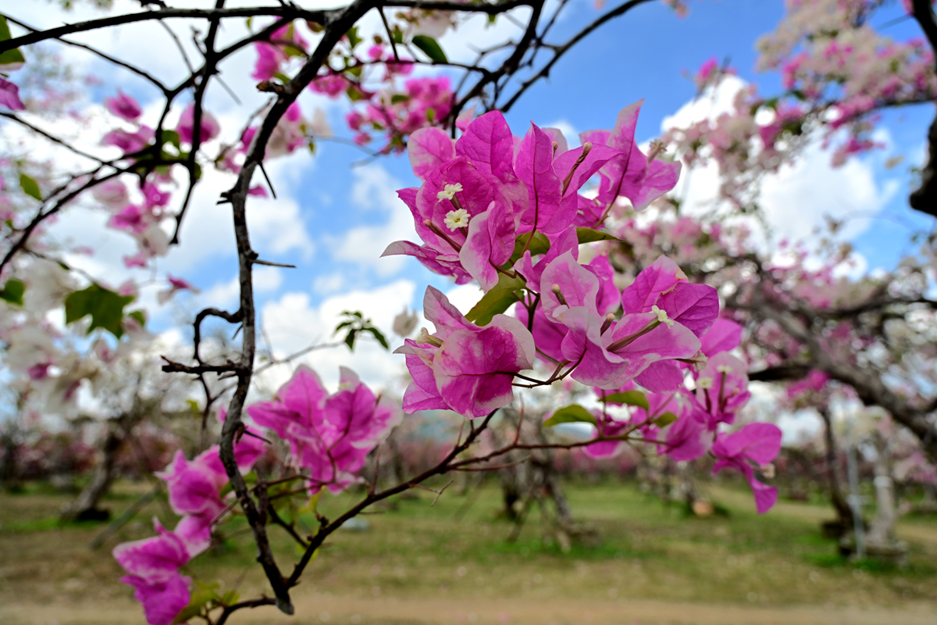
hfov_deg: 73.7
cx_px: 468
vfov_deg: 53.1
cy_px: 312
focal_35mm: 24
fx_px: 625
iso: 180
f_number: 8
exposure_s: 1/100
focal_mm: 24
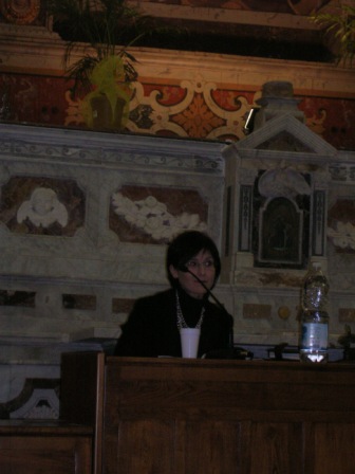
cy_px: 237
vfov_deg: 19.3
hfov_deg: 14.5
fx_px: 1395
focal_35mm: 102
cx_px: 178
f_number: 4.9
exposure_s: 1/60.1
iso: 200
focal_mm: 17.1
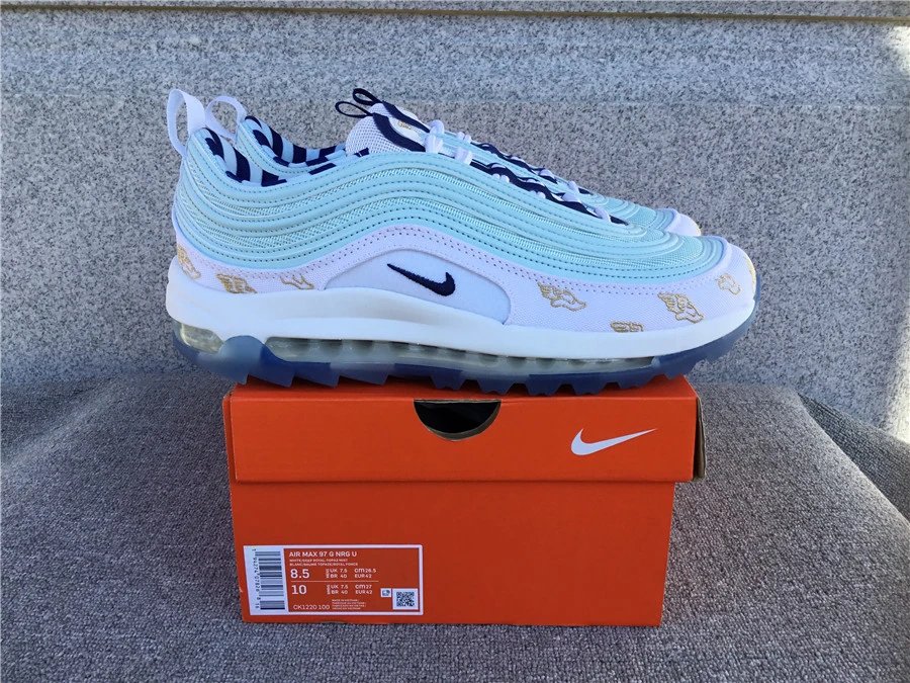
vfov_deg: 45.4
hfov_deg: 58.4
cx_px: 455
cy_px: 342
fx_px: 815
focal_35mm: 31
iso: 25
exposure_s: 1/429
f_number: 2.4
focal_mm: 3.3
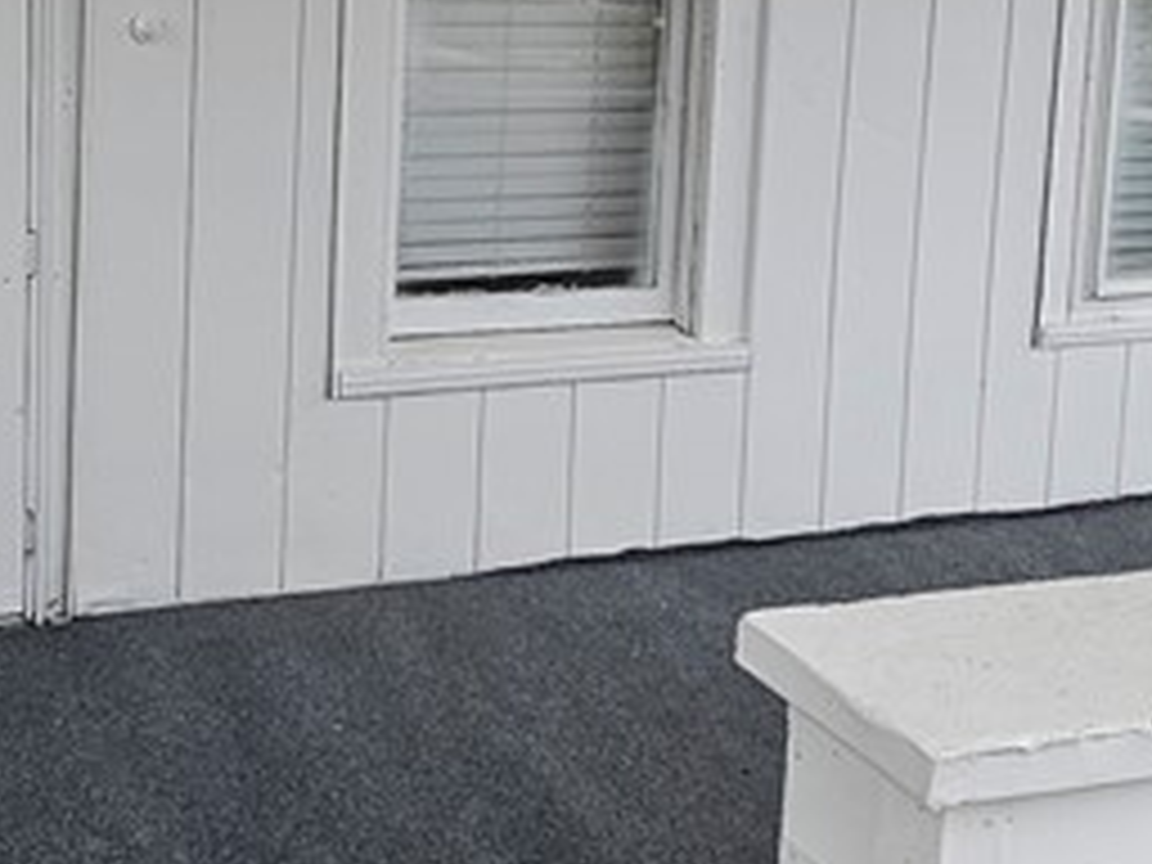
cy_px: 81
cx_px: 400
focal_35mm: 52
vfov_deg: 27.0
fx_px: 1731
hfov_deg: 36.5
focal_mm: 2.2
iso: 125
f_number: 2.2
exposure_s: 1/207
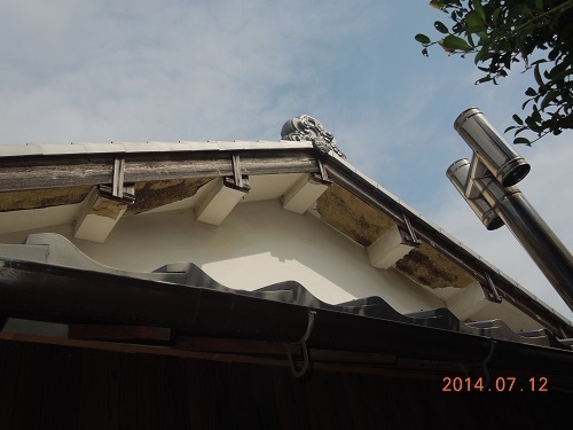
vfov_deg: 45.4
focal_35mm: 31
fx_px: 513
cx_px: 286
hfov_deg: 58.4
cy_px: 215
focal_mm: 5.6
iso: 100
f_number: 7.2
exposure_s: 1/500
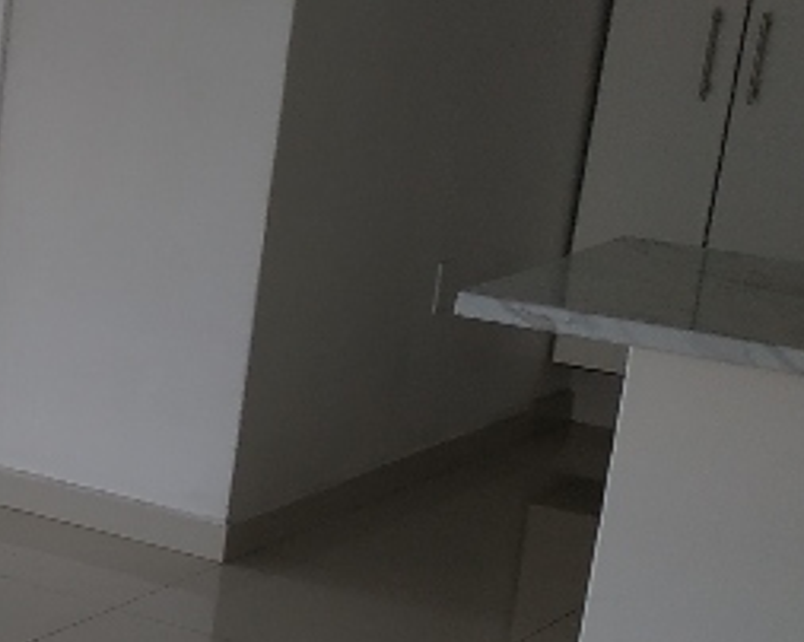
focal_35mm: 95
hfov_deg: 15.9
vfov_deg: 16.2
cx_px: -788
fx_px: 2259
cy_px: 404
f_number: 1.9
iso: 125
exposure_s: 1/439
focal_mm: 3.94
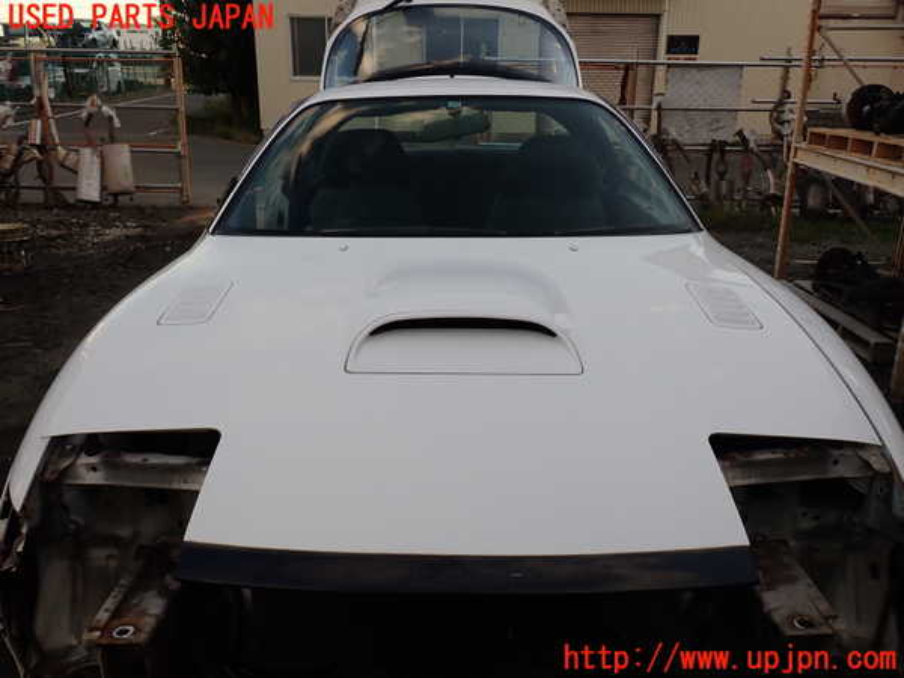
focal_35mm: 30
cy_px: 339
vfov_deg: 46.8
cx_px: 452
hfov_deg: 60.0
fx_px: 783
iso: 100
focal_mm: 5.4
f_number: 3.2
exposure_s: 1/250
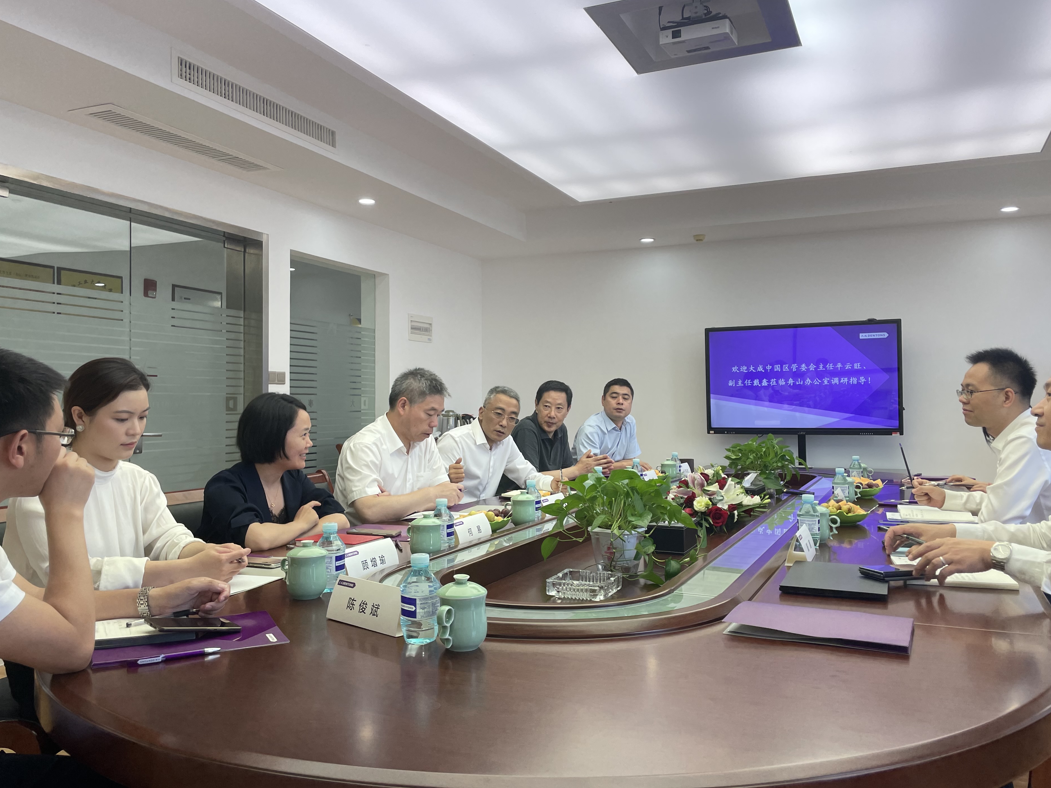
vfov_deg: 49.7
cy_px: 386
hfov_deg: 63.4
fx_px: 850
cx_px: 536
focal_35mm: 28
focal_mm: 4.2
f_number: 1.6
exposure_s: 1/100
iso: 32
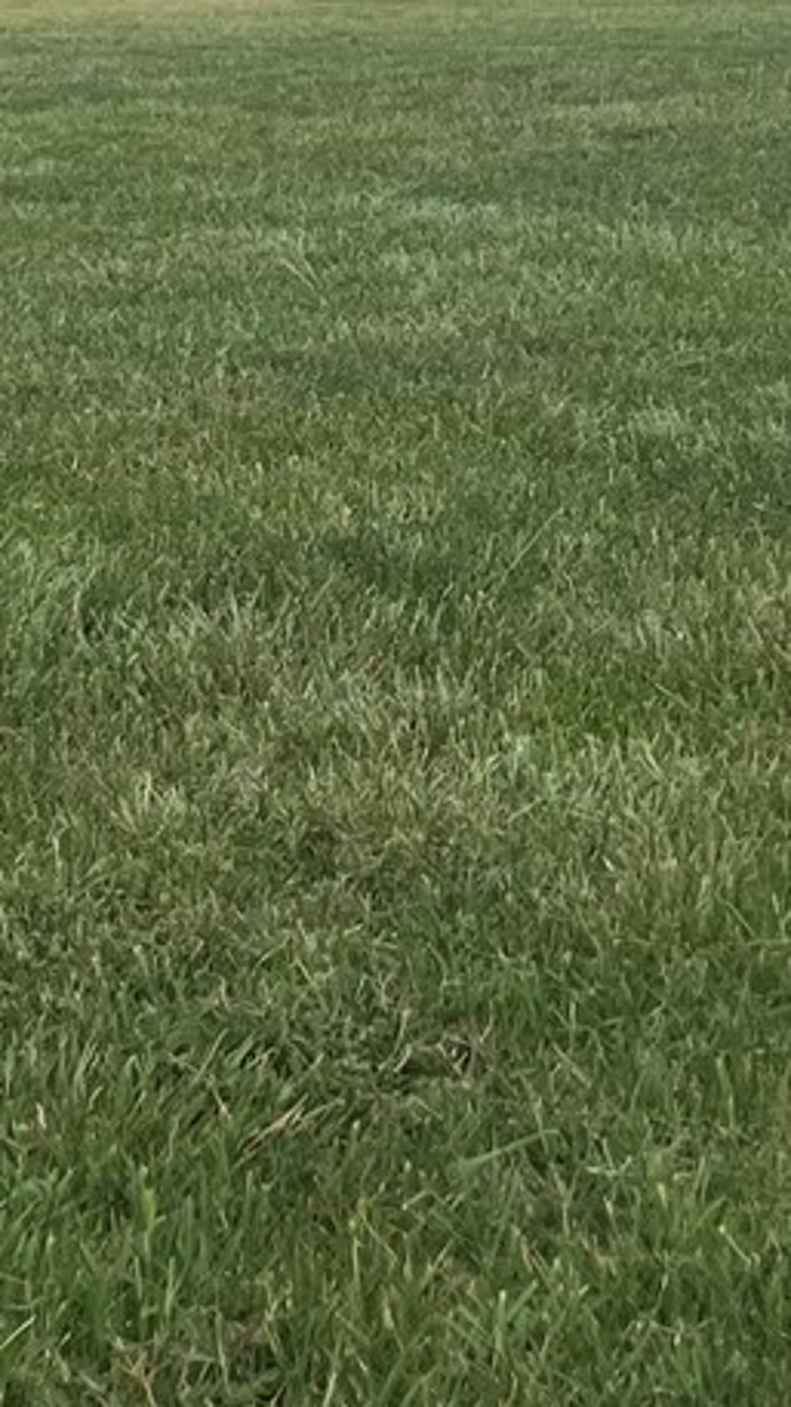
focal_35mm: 119
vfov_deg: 17.1
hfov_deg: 10.1
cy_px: -329
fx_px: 4438
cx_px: 105
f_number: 1.5
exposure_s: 1/4115
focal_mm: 5.7
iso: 50
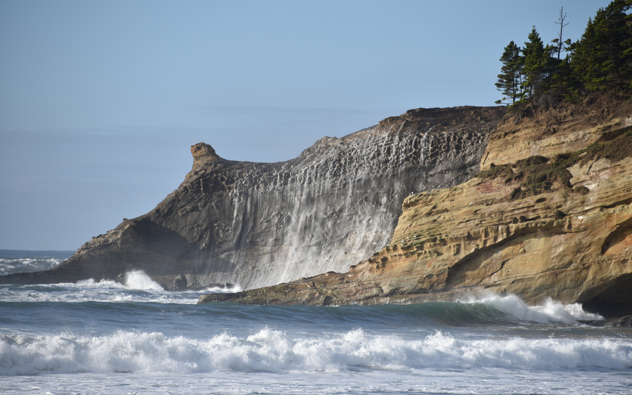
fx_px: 4047
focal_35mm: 235
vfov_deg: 5.6
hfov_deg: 8.9
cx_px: 316
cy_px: 190
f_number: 7.1
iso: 100
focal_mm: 230
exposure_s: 1/500
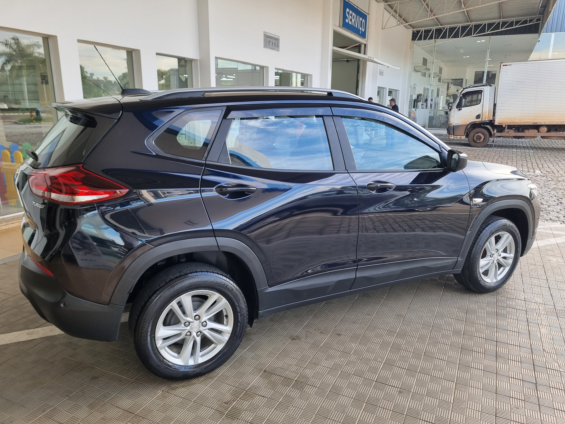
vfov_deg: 53.1
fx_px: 424
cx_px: 282
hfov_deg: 67.3
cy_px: 212
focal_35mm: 26
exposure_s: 1/130
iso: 50
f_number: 1.8
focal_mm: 5.4
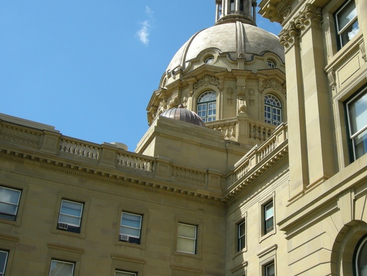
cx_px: 259
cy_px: 116
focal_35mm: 52
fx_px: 551
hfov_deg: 36.2
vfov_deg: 28.0
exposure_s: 1/230
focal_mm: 7.5
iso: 64
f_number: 5.4
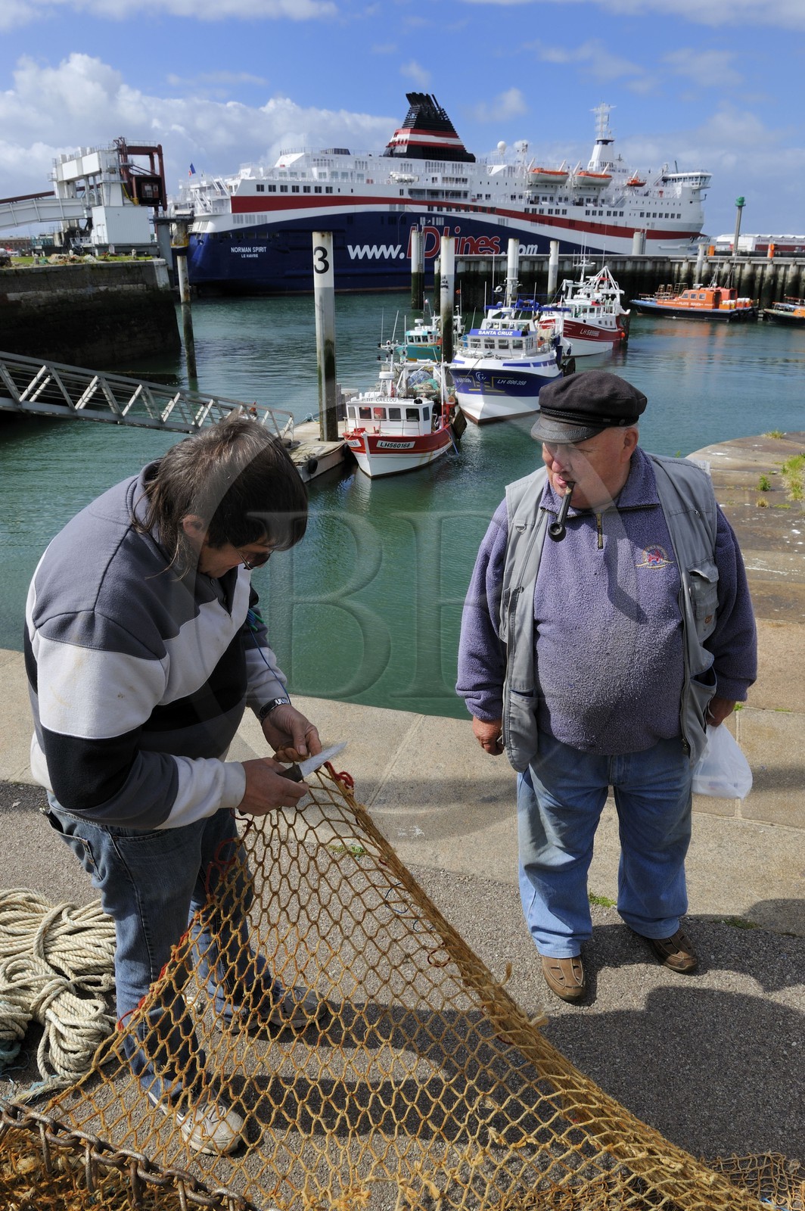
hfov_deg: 53.1
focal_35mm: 24
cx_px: 402
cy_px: 606
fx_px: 806
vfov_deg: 73.8
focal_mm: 24
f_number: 13
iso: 200
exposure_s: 1/250
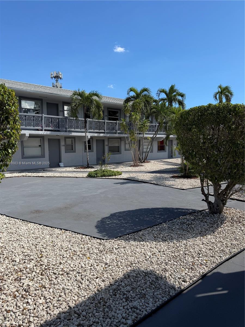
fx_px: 226
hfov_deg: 56.8
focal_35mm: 24
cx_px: 122
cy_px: 164
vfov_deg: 71.6
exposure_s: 1/4975
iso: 80
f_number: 1.78
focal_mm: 6.76
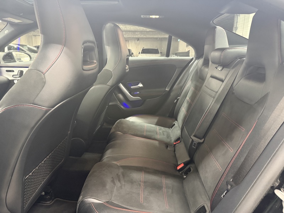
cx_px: 142
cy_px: 106
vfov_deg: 56.8
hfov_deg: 71.6
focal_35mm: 24
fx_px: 197
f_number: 1.78
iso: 640
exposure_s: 1/50
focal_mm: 6.76
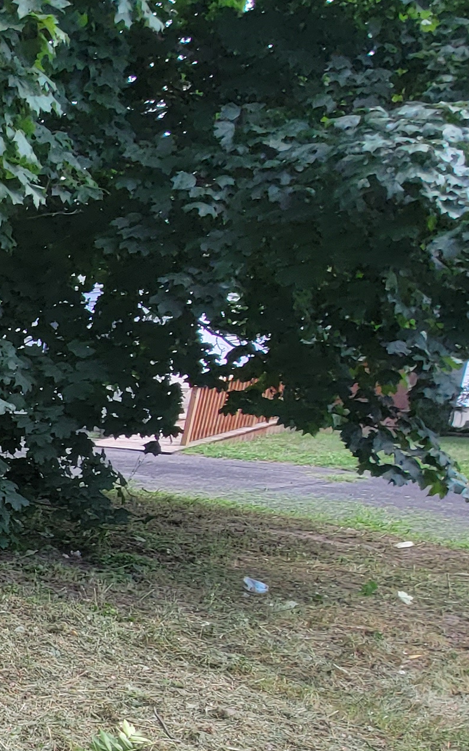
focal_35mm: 44
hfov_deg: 17.9
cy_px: 624
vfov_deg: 42.7
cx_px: -510
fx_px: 900
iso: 50
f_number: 2.2
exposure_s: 1/323
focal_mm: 2.2
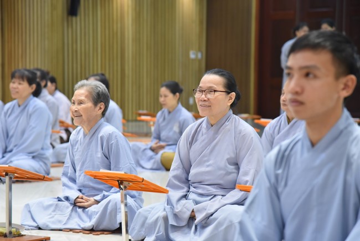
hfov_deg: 17.1
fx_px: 1200
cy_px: 120
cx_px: 180
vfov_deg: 11.4
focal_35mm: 120
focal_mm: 120
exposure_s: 1/125
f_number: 5
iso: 3200
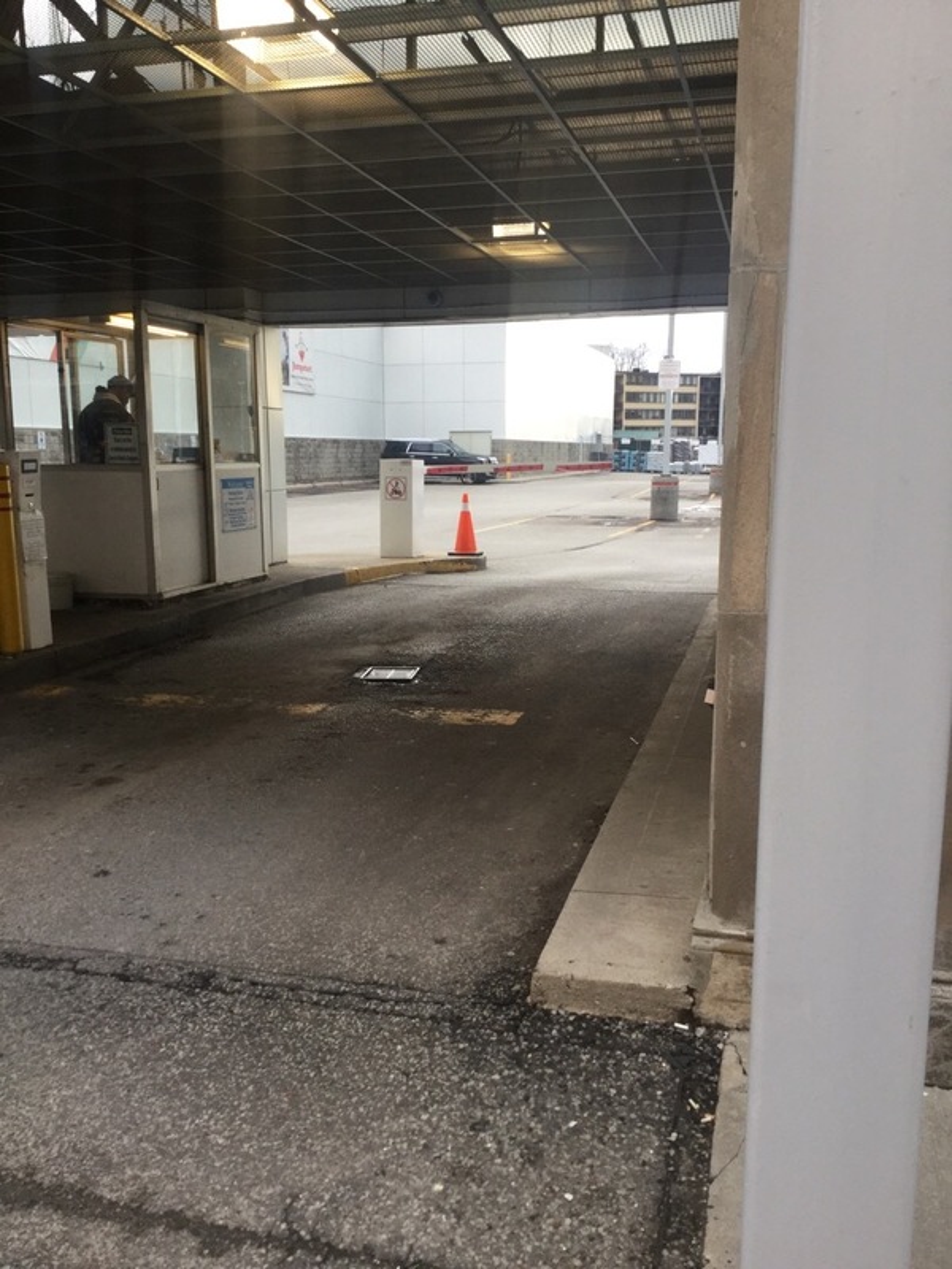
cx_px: 476
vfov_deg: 58.4
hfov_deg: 45.4
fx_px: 1137
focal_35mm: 31
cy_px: 634
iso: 40
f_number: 2.4
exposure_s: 1/120
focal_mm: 3.3
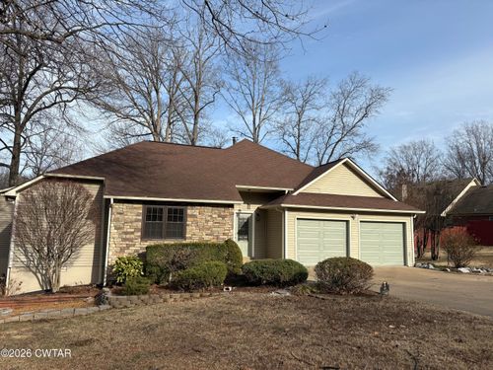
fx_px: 370
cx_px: 246
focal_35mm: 26
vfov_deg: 53.1
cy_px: 185
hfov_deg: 67.3
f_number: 1.6
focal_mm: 5.96
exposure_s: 1/3279
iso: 50
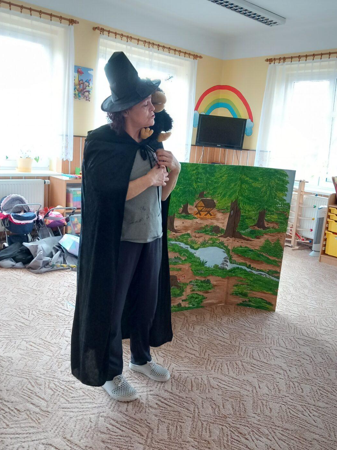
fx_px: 403
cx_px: 180
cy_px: 222
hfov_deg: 45.4
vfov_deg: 58.4
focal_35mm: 31
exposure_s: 1/33
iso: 250
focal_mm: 4
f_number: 1.8
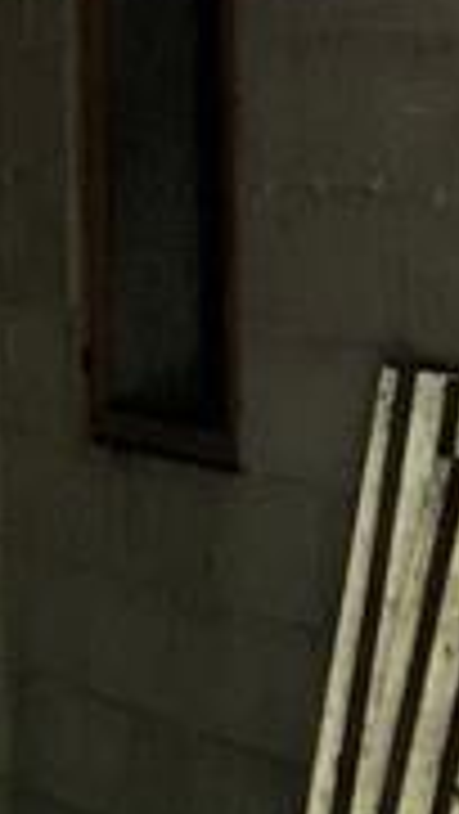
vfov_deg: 10.2
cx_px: 567
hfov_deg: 5.8
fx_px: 4537
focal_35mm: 210
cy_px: 760
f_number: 1.8
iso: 64
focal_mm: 3
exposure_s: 1/86
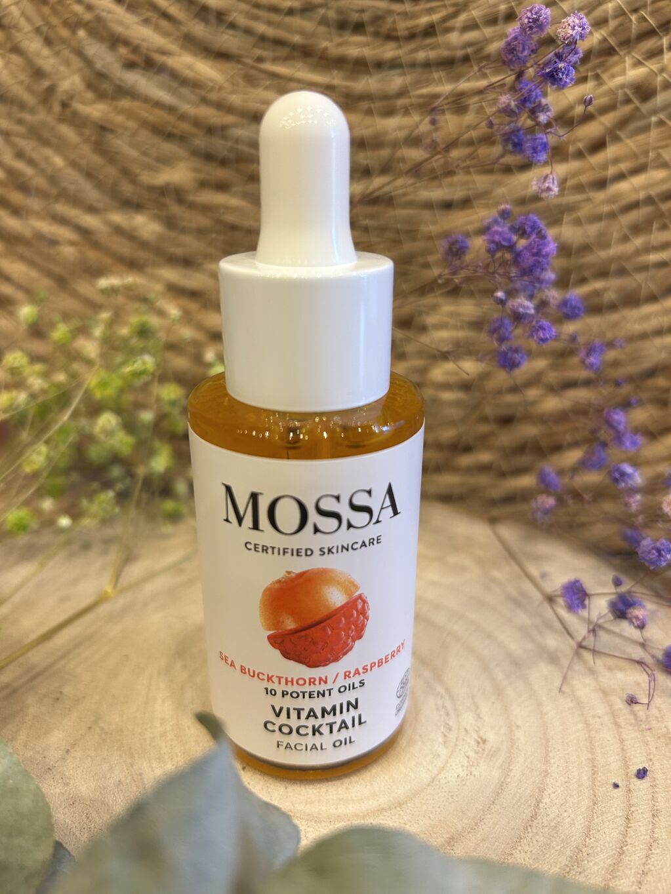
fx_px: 672
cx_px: 336
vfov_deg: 67.3
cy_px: 447
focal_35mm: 26
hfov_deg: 53.1
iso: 125
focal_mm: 5.7
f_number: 1.5
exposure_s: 1/100
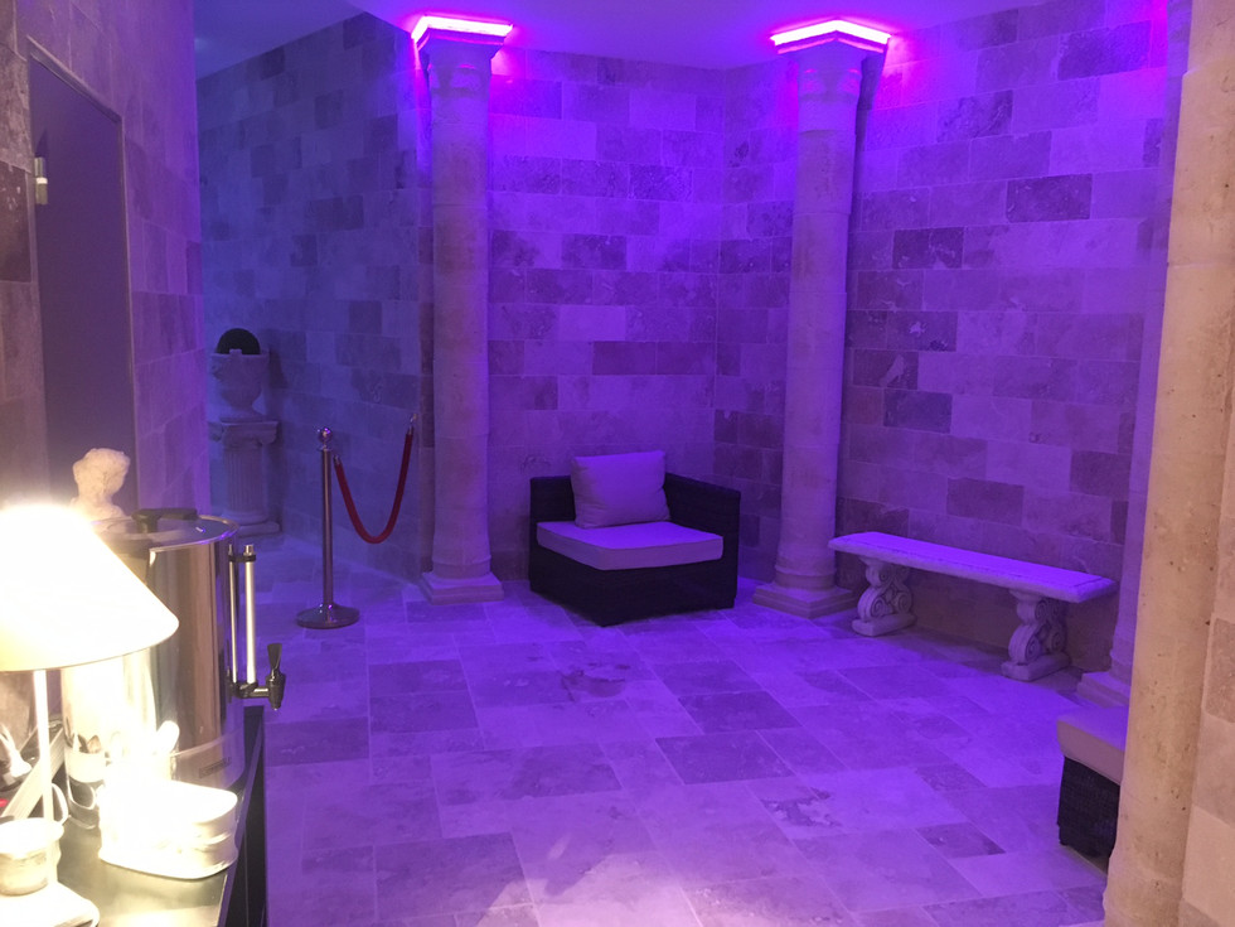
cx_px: 618
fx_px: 1035
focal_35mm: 29
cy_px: 464
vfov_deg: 48.2
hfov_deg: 61.7
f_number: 2.2
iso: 500
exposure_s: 1/17
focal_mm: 4.15
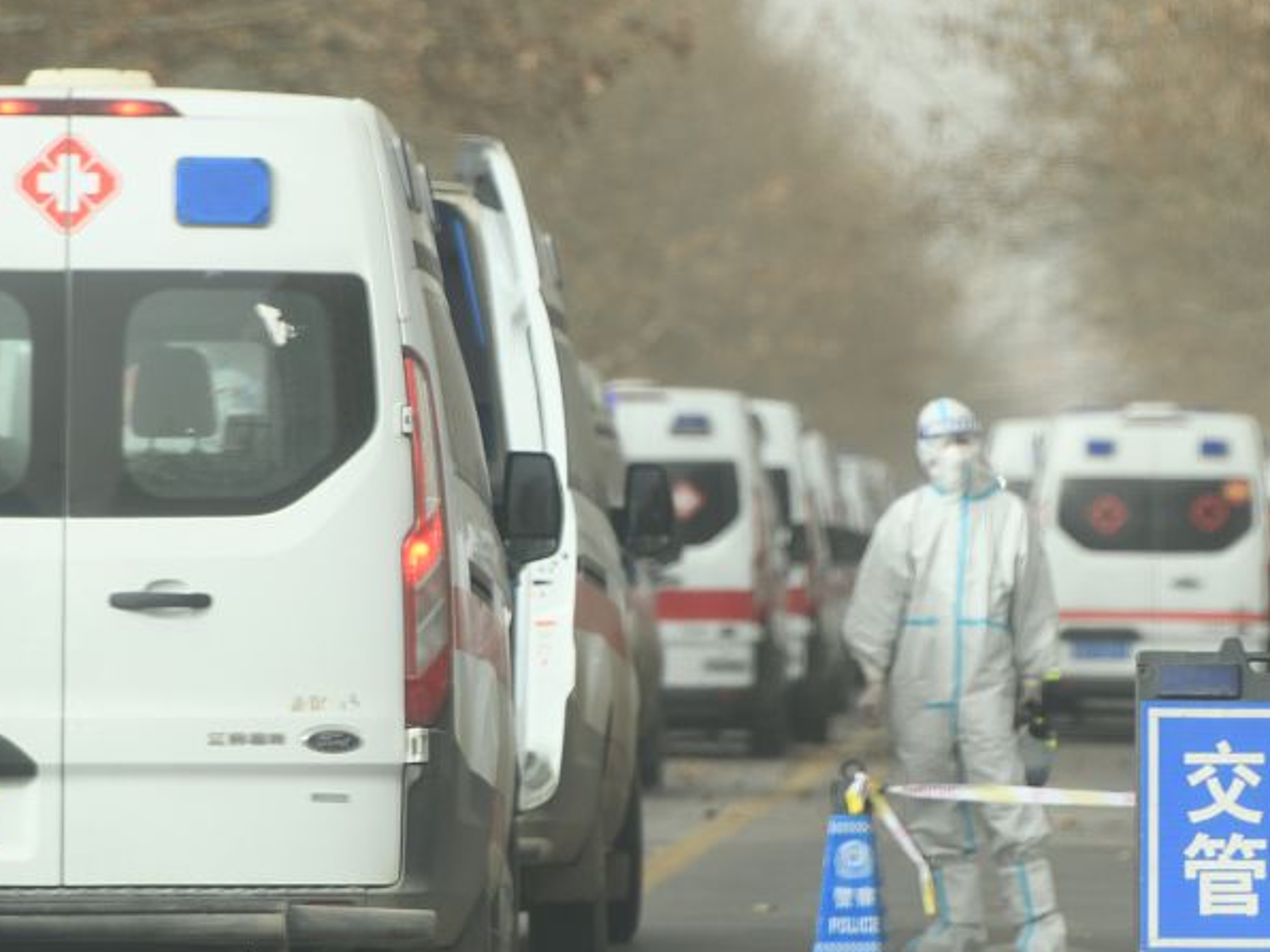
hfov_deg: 5.1
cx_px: 803
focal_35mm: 387
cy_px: 530
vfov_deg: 3.8
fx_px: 14198
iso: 320
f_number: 4
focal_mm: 200
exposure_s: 1/800
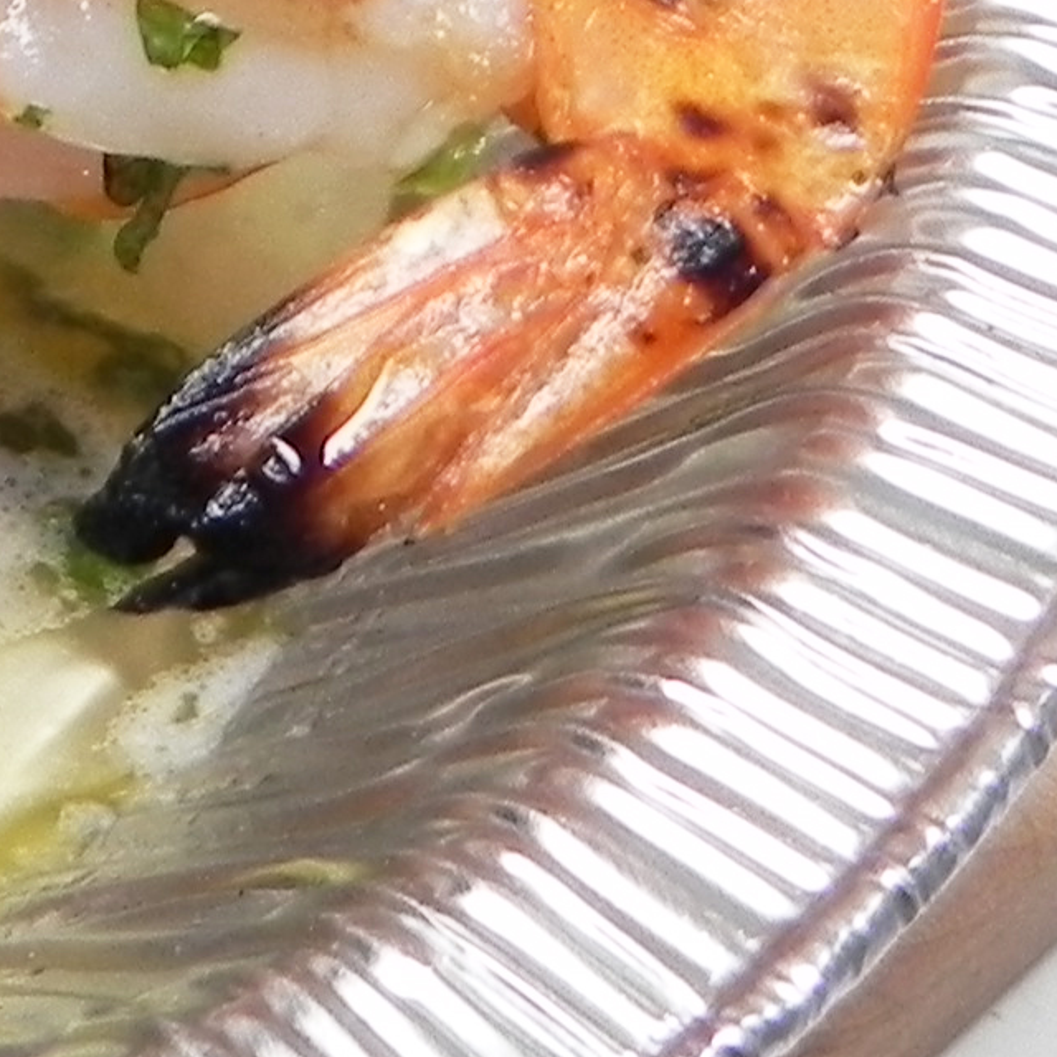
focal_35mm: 146
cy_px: -114
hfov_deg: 10.4
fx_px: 5044
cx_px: -1475
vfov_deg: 11.8
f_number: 2.8
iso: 160
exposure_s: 1/45.1
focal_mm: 5.2
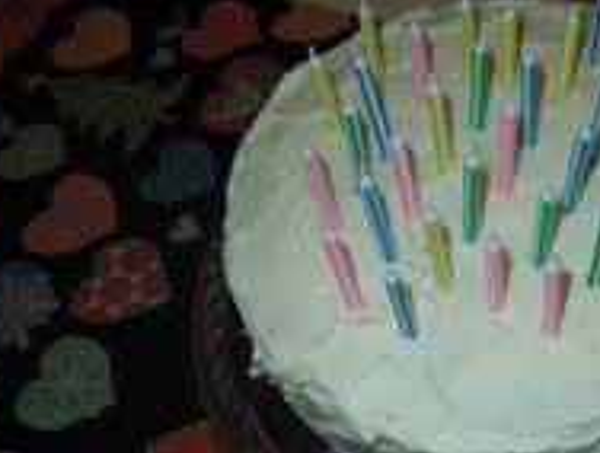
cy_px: 314
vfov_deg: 27.9
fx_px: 904
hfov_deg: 35.1
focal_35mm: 52
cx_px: 511
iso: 100
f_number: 3.5
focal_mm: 5
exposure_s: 1/30
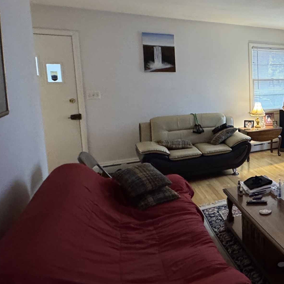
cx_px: 311
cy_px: 110
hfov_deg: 41.2
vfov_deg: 50.7
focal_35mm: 32
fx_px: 297
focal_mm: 2.22
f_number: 2.2
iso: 800
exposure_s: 1/60
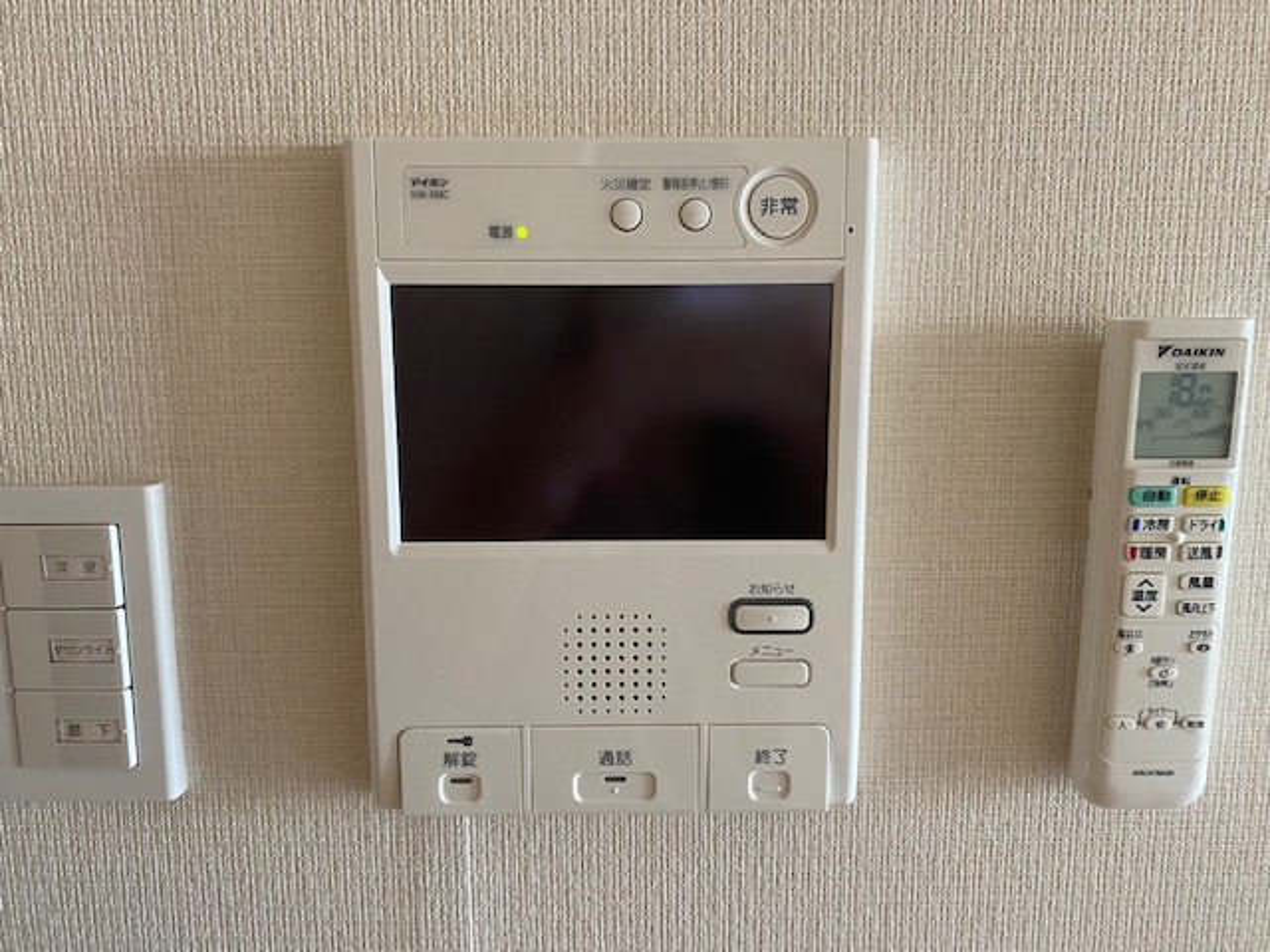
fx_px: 954
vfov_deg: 53.1
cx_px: 635
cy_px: 476
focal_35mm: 26
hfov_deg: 67.3
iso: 160
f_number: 1.8
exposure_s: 1/50
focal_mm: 4.25
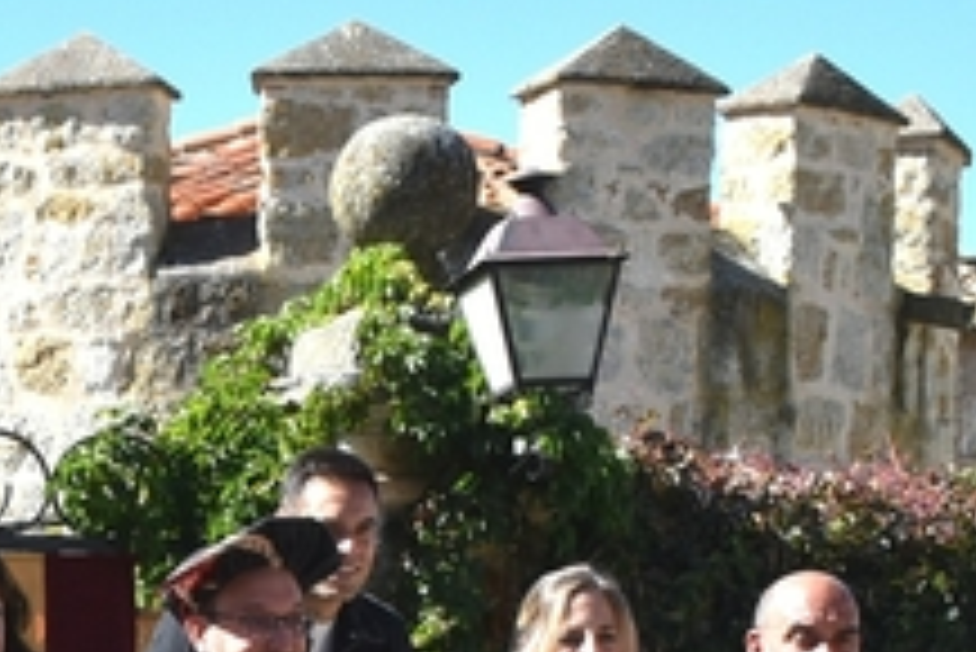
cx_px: -234
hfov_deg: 13.9
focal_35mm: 143
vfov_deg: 9.2
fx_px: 3881
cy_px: 1133
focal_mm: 23
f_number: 9
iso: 200
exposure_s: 1/320
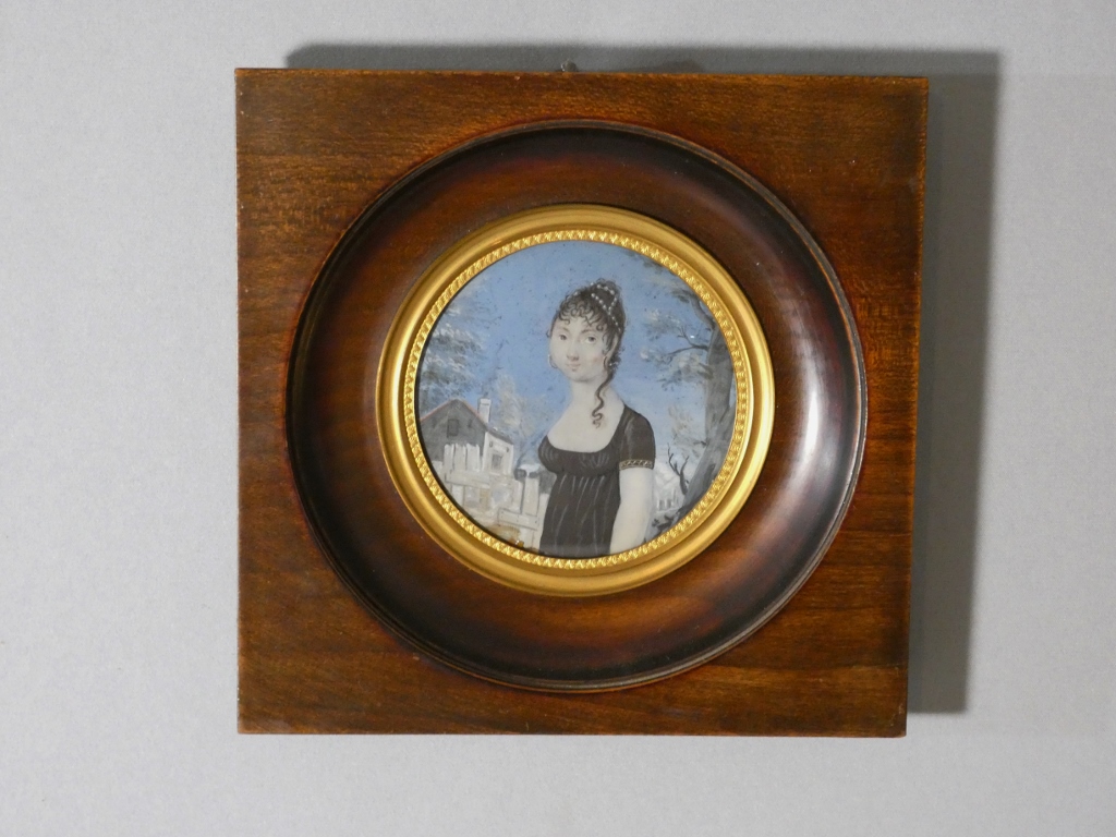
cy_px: 418
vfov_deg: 15.1
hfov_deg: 20.0
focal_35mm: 98
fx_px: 3159
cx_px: 558
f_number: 4.8
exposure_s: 1/80
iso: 1250
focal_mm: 17.5
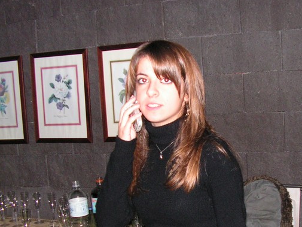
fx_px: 497
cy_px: 159
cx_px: 206
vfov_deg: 25.5
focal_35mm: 57
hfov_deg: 33.4
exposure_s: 1/40
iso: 200
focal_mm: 6
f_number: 3.2
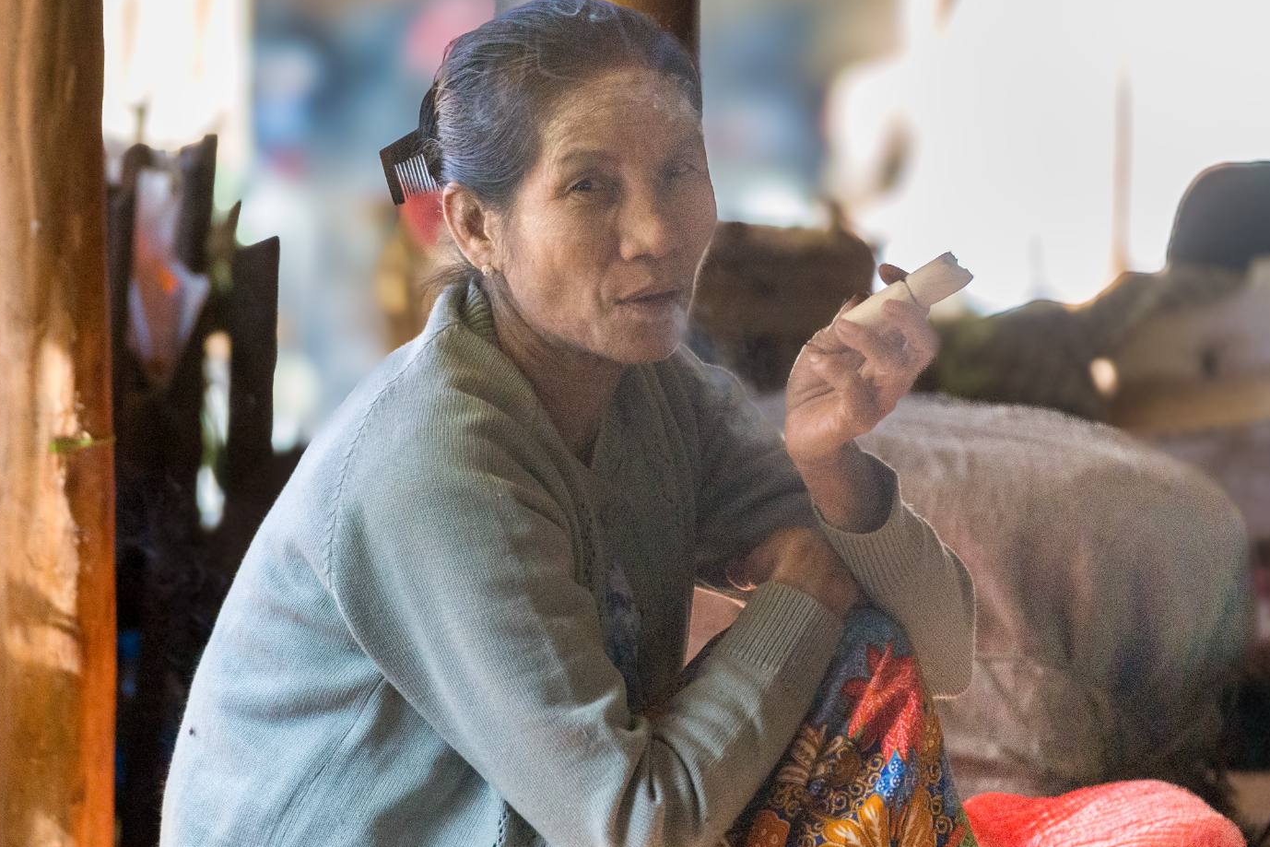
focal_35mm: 418
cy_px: 466
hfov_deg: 4.9
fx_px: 14747
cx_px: 694
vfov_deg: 3.3
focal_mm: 300
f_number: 5.6
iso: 5000
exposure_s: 1/320
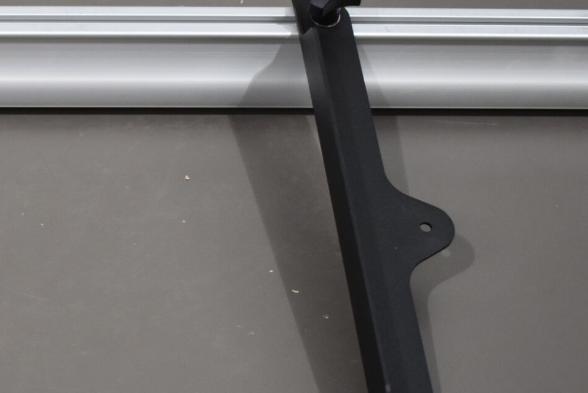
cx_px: 36
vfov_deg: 14.8
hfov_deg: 21.5
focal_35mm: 92
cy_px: 228
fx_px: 1509
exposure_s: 1/250
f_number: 3.8
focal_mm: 23
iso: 800
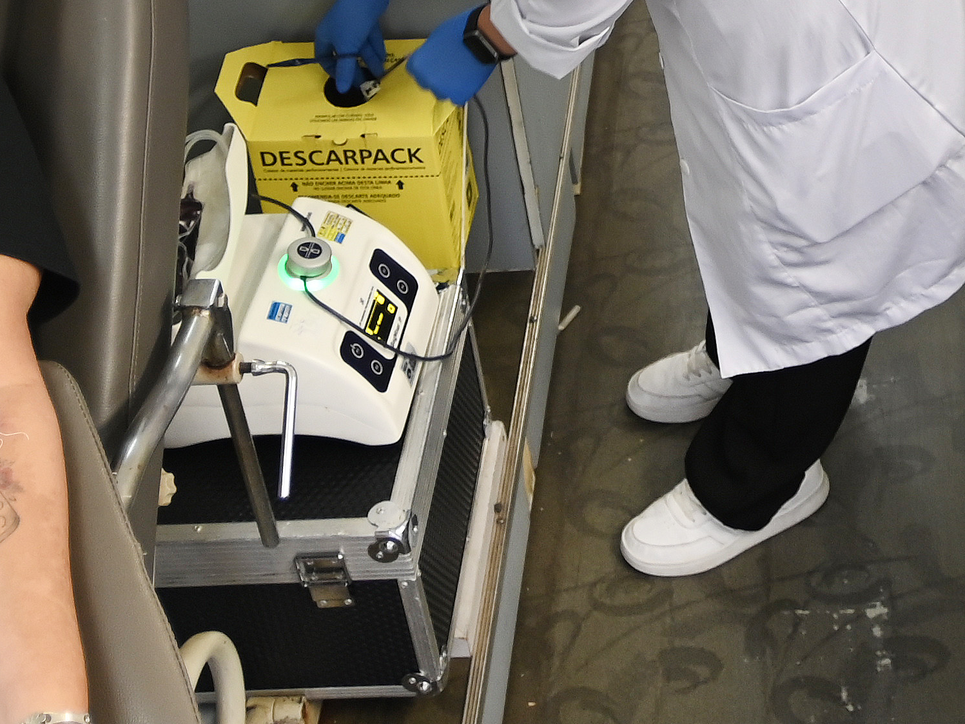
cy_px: -228
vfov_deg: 20.3
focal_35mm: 66
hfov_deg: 28.6
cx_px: 795
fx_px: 1840
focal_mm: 17
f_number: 2.8
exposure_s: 1/60
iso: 500
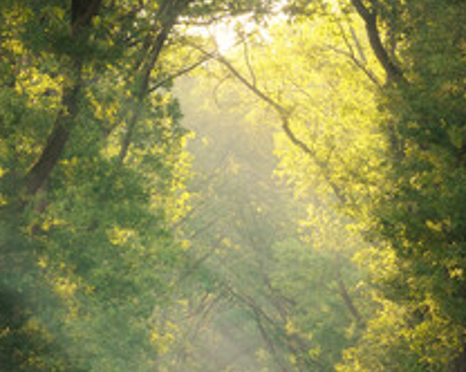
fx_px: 4754
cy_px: 208
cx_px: 215
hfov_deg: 5.6
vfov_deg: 4.5
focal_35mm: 345
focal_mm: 68
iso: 100
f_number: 11
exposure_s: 1/15
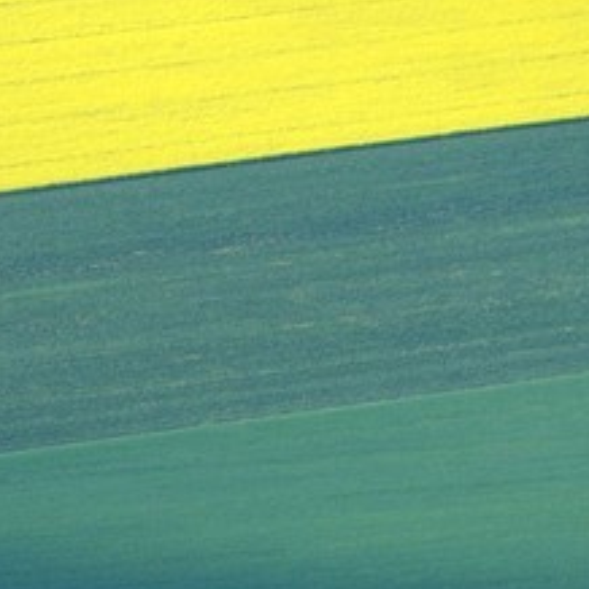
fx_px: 14630
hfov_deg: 2.3
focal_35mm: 760
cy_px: 2029
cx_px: -648
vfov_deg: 2.3
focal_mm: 122
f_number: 5
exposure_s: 1/1600
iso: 400
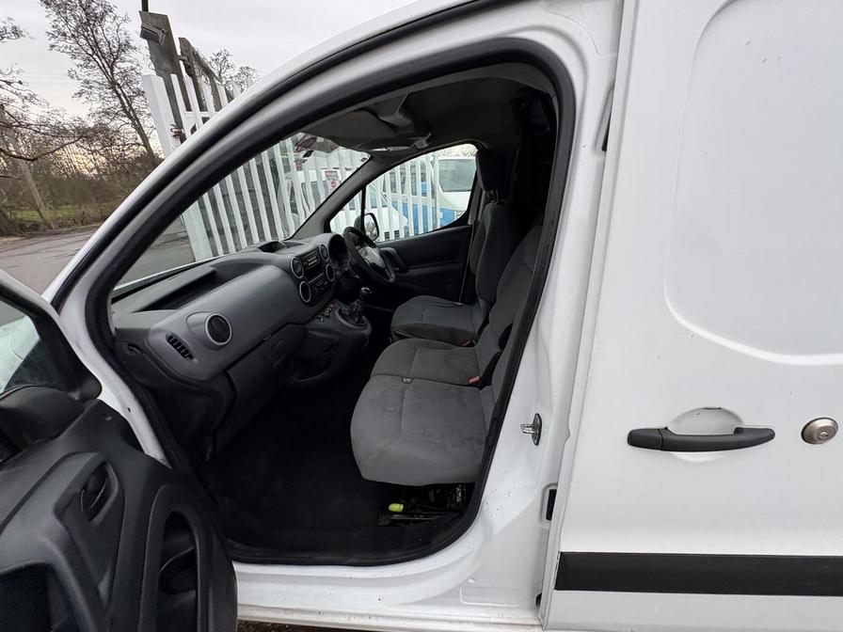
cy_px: 316
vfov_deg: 85.7
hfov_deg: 102.1
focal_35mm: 14
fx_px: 341
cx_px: 422
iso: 100
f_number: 2.2
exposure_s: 1/99
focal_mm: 2.22
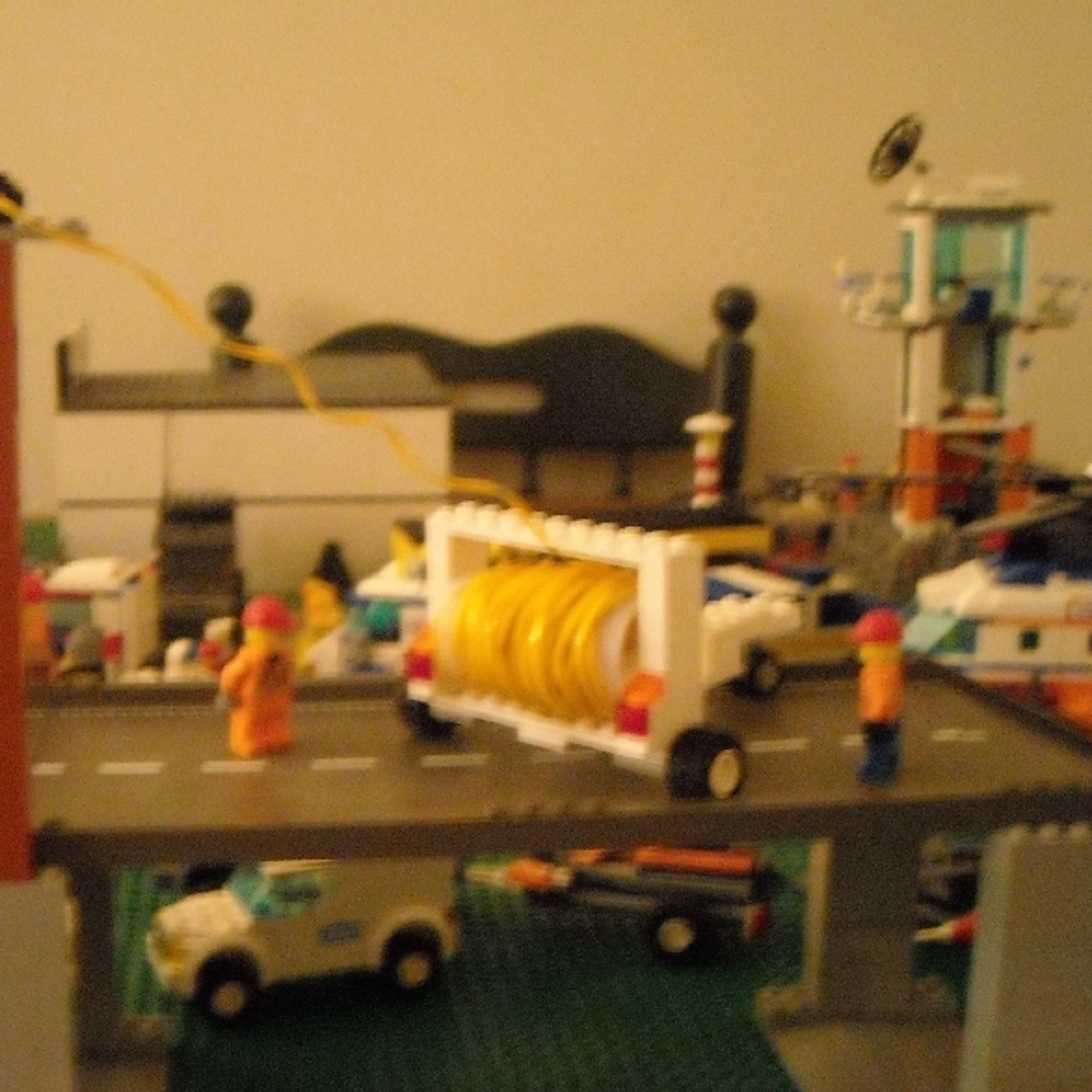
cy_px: 541
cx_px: 398
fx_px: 1892
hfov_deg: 32.0
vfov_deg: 32.2
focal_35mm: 53
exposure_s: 1/2
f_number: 3.1
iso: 800
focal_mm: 7.1
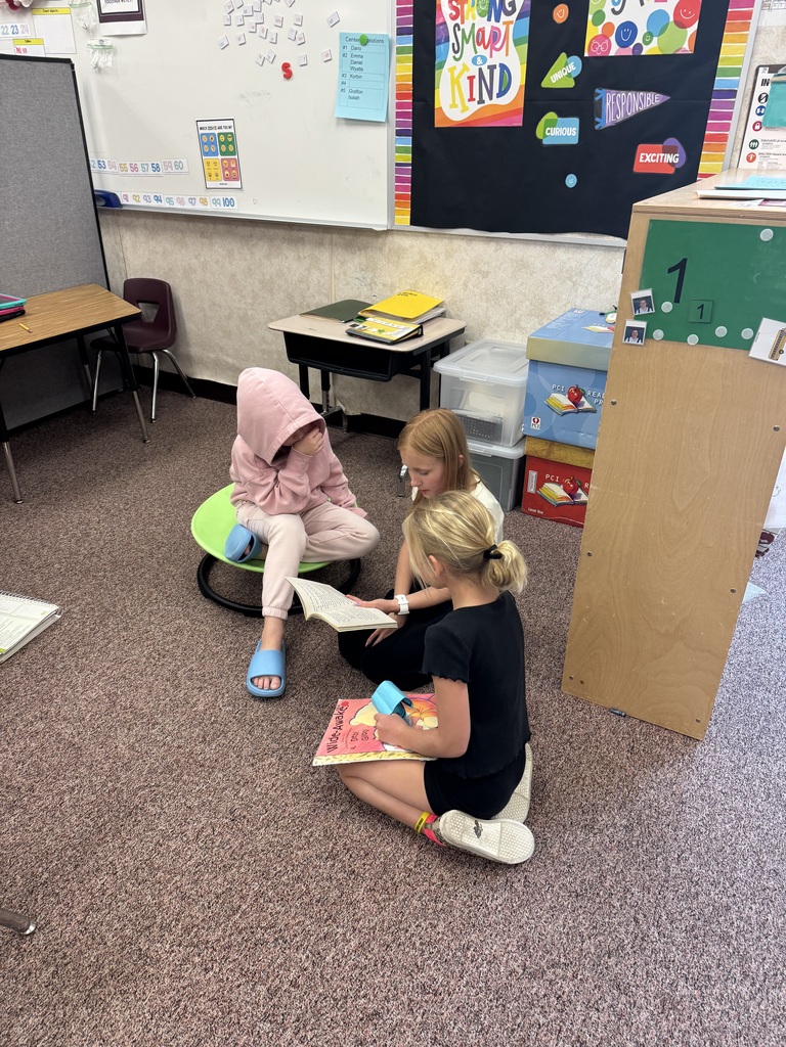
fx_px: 727
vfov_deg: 71.6
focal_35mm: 24
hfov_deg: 56.8
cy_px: 524
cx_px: 393
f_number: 1.78
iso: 160
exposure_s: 1/120
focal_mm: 6.76
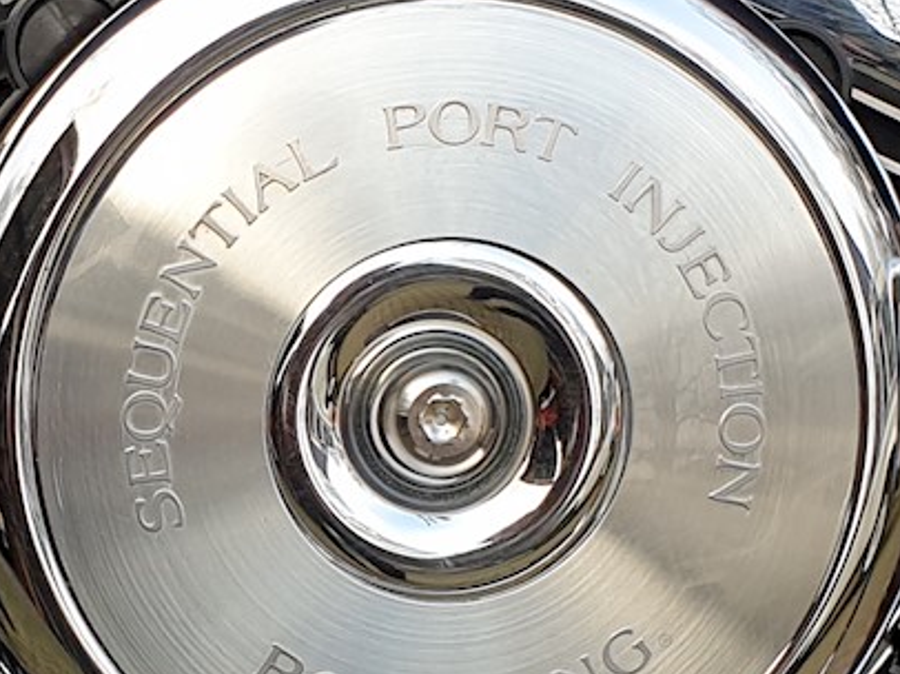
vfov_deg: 12.0
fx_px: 3196
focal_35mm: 123
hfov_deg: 15.8
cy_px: 585
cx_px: 100
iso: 50
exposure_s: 1/120
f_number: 2.4
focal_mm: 4.3
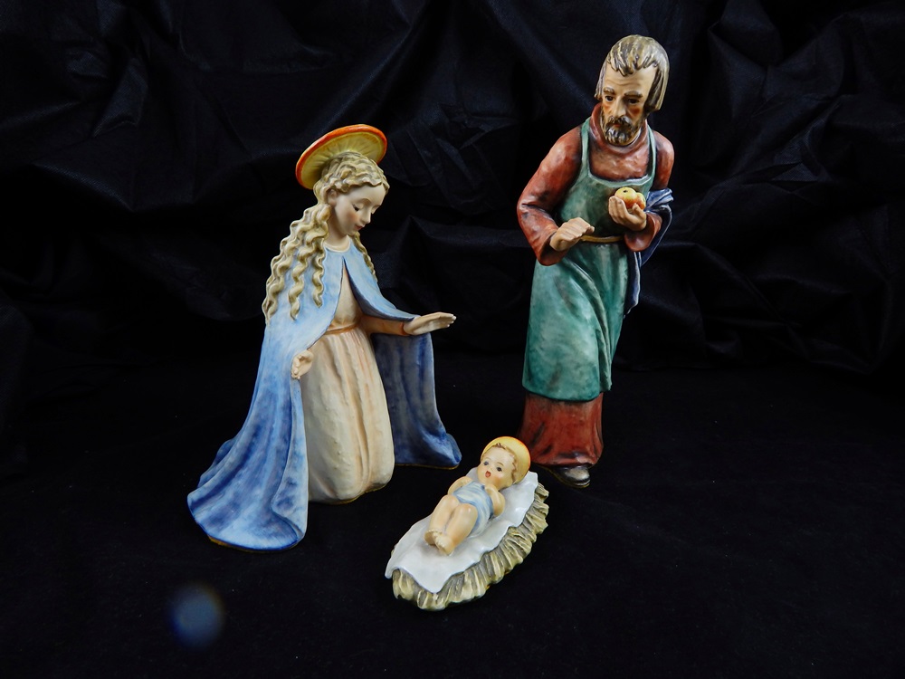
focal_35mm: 23
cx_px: 452
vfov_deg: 58.9
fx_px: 601
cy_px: 340
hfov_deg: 73.9
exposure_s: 1/30
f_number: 3
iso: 125
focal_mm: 4
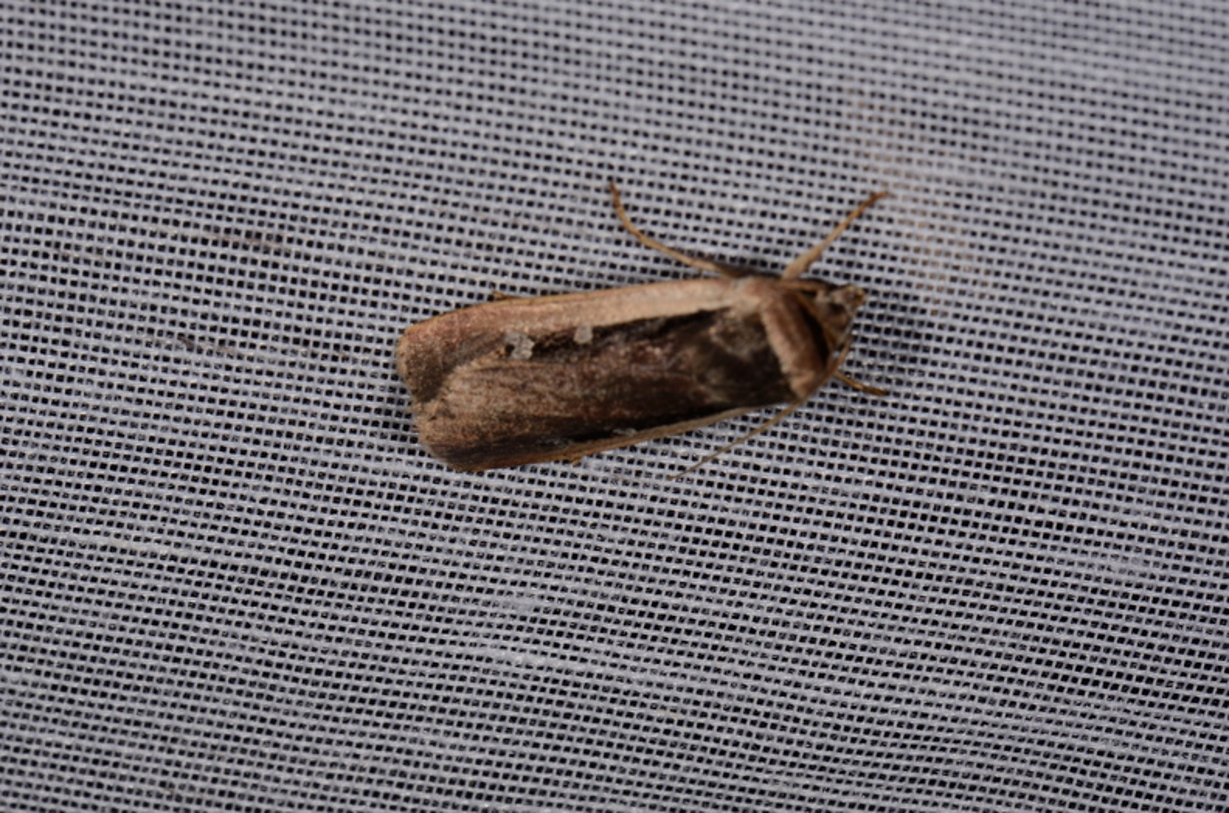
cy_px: 406
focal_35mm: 128
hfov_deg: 16.1
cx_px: 614
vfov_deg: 10.7
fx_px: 4342
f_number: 25
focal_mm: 85
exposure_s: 1/60
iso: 100
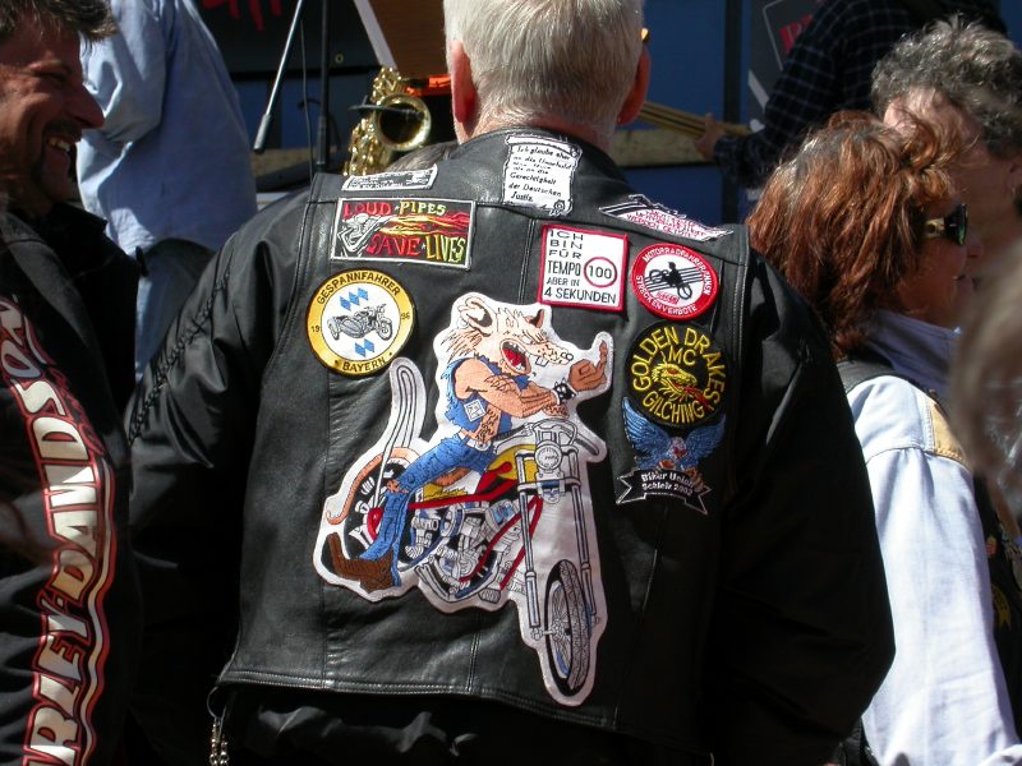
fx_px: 4547
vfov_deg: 9.6
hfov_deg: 12.8
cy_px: 383
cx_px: 511
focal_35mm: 154
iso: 100
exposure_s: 1/289
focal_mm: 32
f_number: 6.5
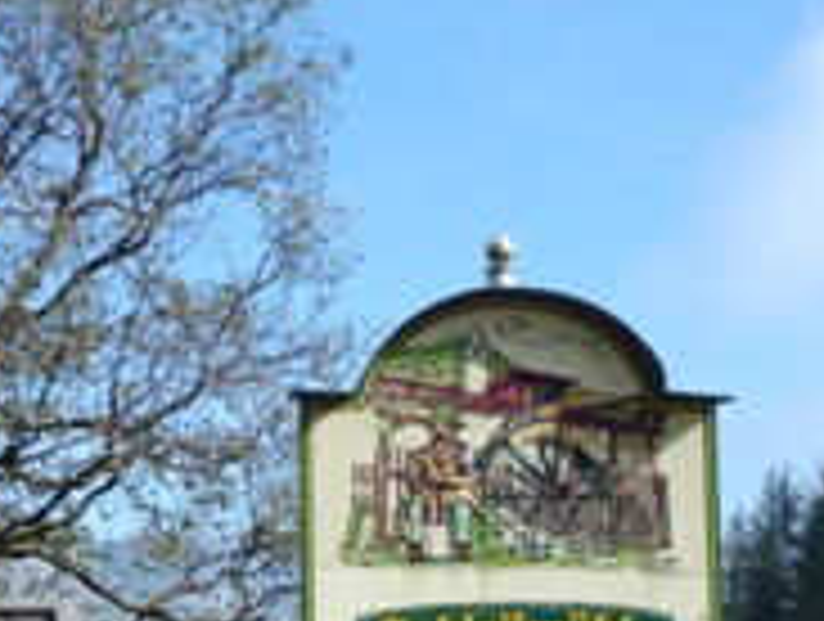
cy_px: 486
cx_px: 185
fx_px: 1717
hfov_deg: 26.6
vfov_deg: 20.3
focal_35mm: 72
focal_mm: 5.9
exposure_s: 1/640
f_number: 3.6
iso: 100
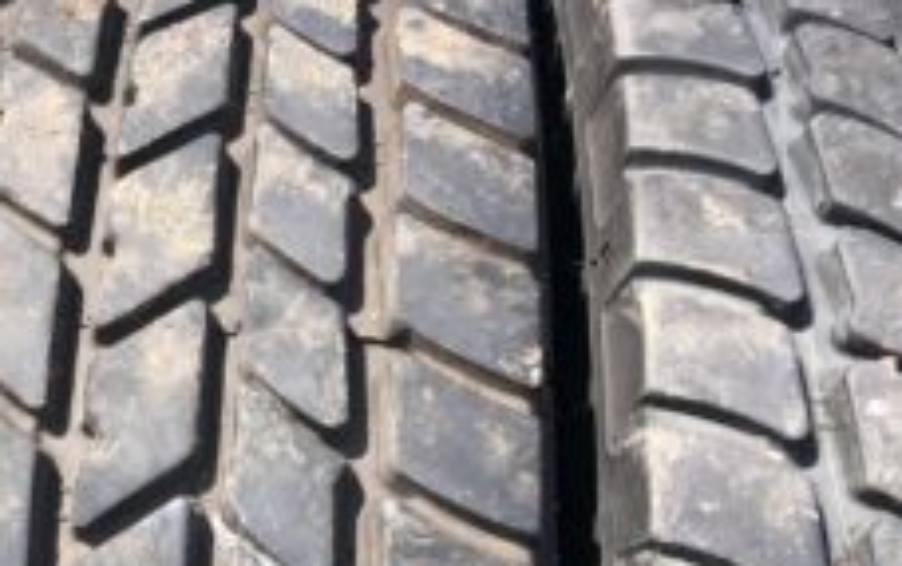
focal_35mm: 56
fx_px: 1378
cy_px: 433
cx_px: 214
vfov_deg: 22.9
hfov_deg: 35.4
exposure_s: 1/684
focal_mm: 3.99
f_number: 1.8
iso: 20
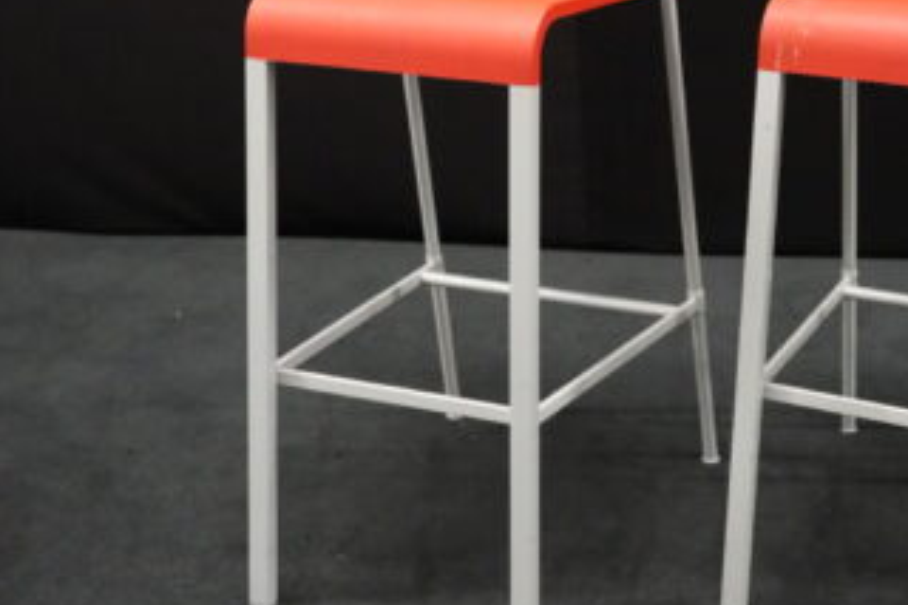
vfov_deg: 22.5
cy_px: 190
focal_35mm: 60
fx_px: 1512
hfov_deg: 32.8
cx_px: 684
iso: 10000
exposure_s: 1/160
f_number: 4
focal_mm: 32
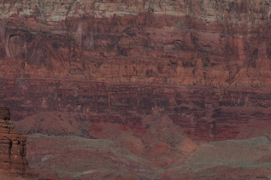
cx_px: 109
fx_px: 1821
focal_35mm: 242
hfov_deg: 8.5
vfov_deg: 5.7
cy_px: 105
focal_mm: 80
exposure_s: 1/125
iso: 200
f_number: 32
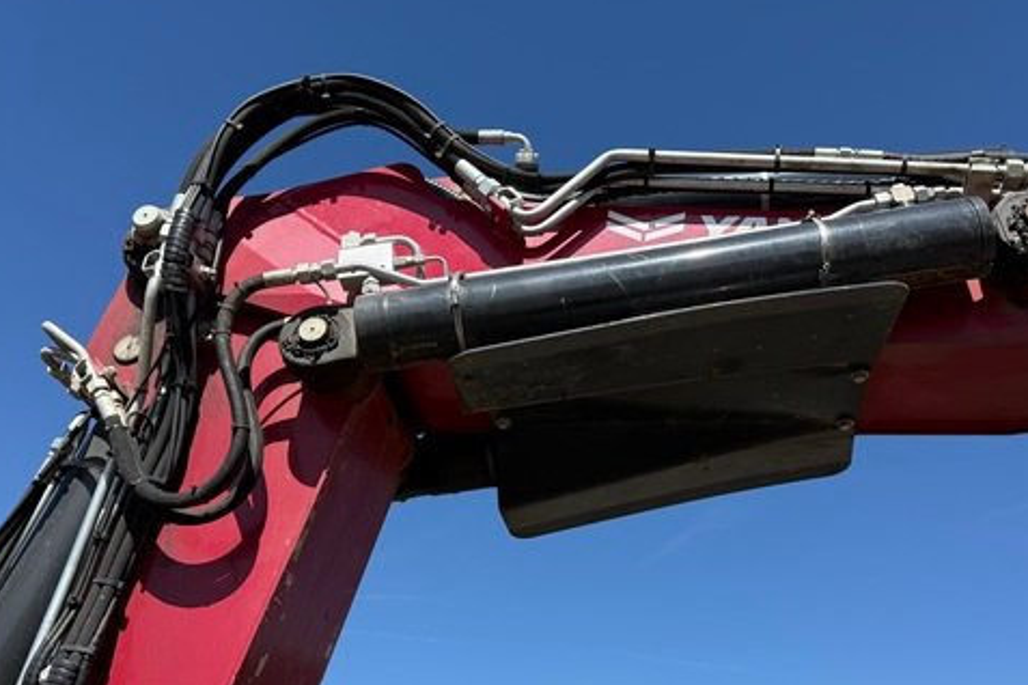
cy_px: 427
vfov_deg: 38.6
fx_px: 971
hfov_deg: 55.8
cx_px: 534
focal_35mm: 34
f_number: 1.78
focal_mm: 6.76
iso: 80
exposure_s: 1/3953
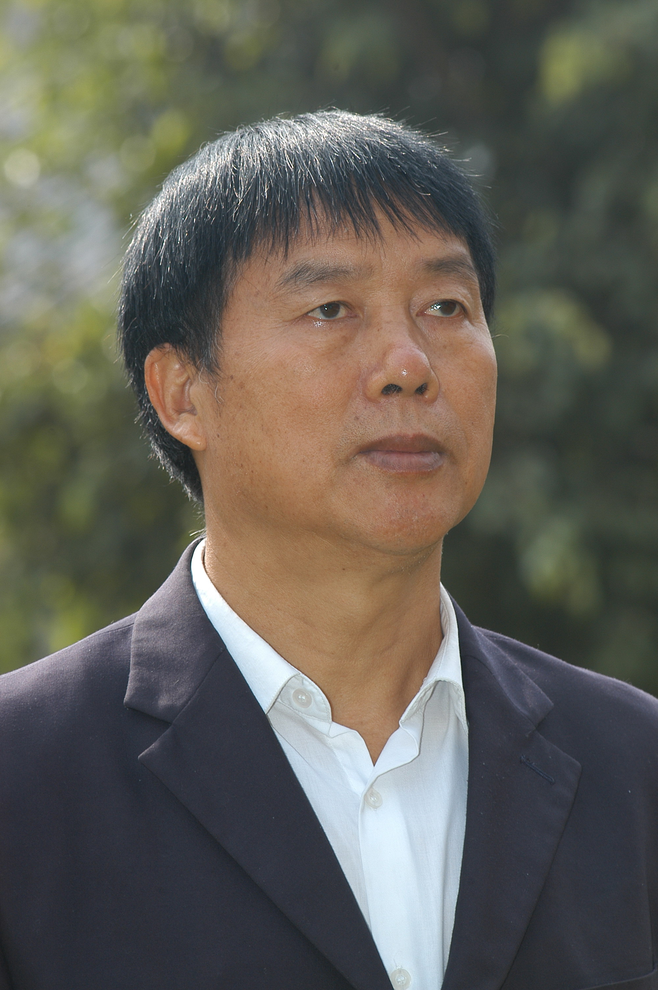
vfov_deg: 8.1
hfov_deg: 5.4
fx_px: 7004
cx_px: 329
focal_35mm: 255
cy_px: 495
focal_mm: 170
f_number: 6.3
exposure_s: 1/180
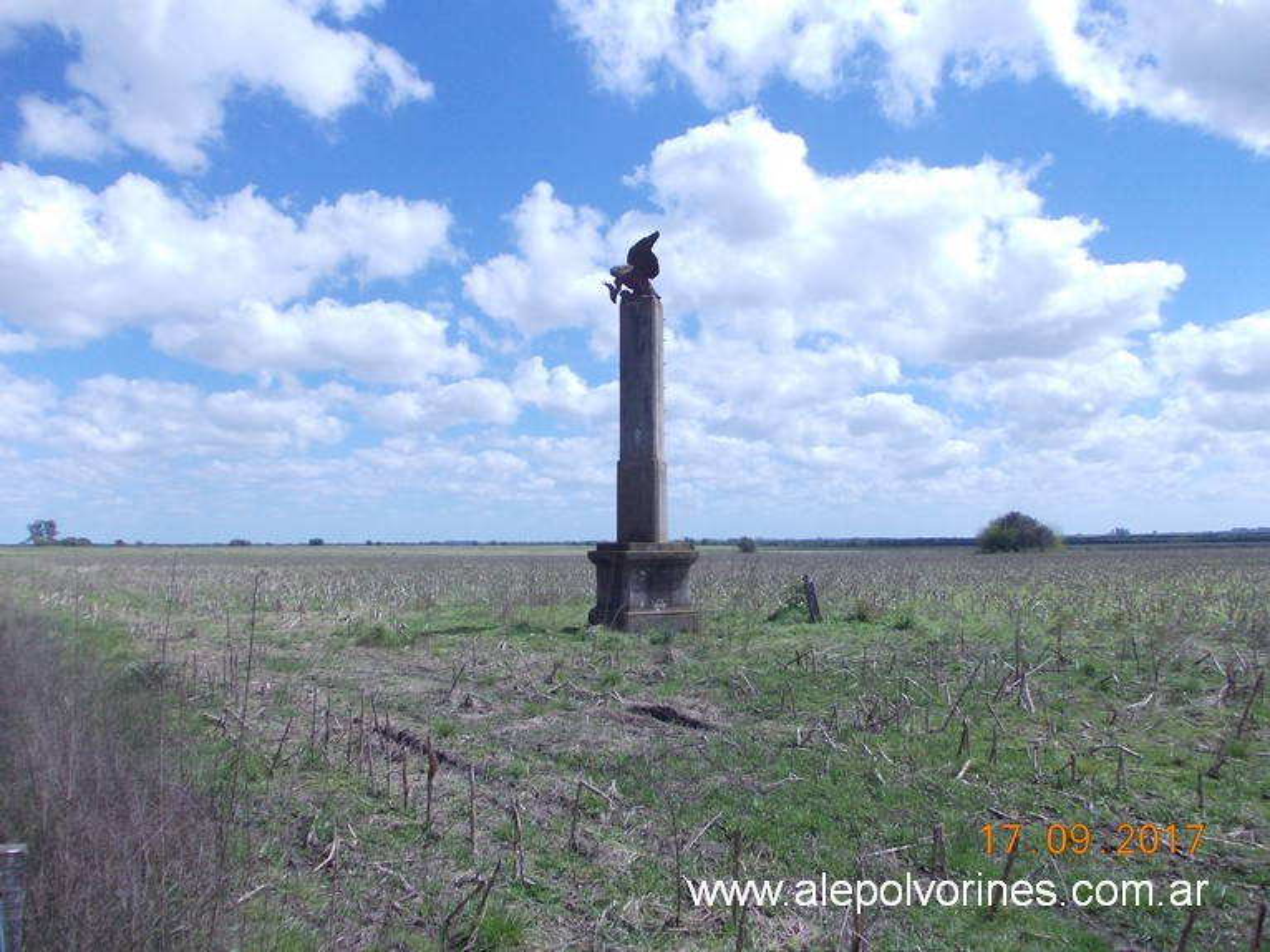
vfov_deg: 49.7
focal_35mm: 28
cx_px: 635
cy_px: 476
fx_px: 1027
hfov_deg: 63.5
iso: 80
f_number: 5.4
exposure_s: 1/400
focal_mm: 4
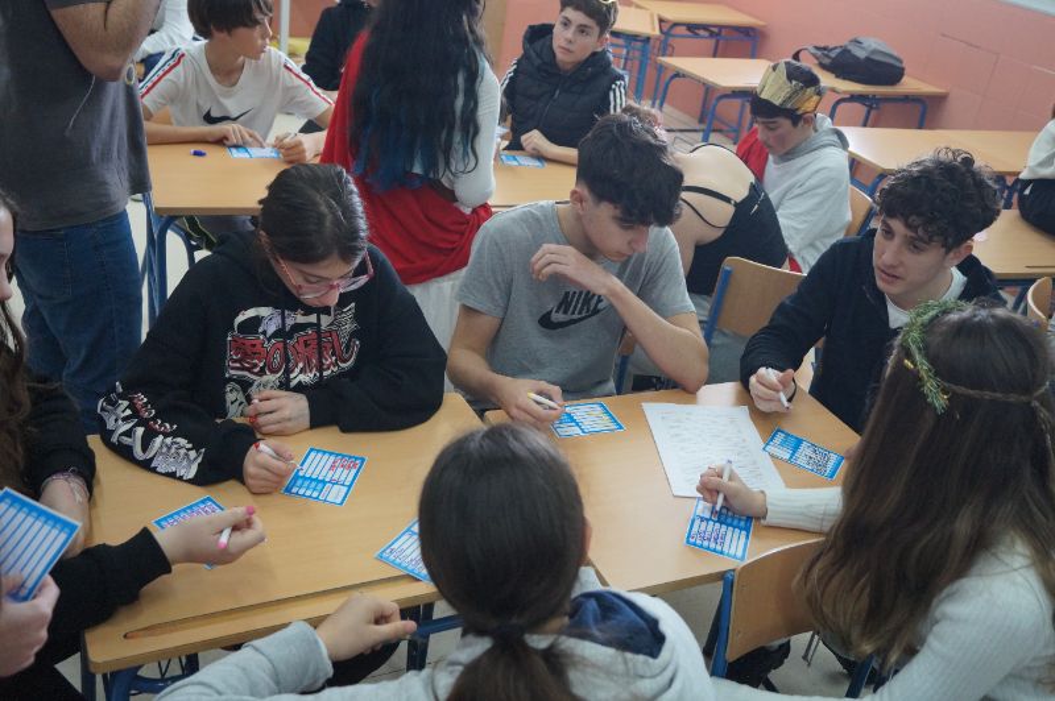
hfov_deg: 57.3
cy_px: 350
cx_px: 528
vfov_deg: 39.9
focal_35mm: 33
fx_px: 966
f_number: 4
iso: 1600
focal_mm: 22
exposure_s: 1/160
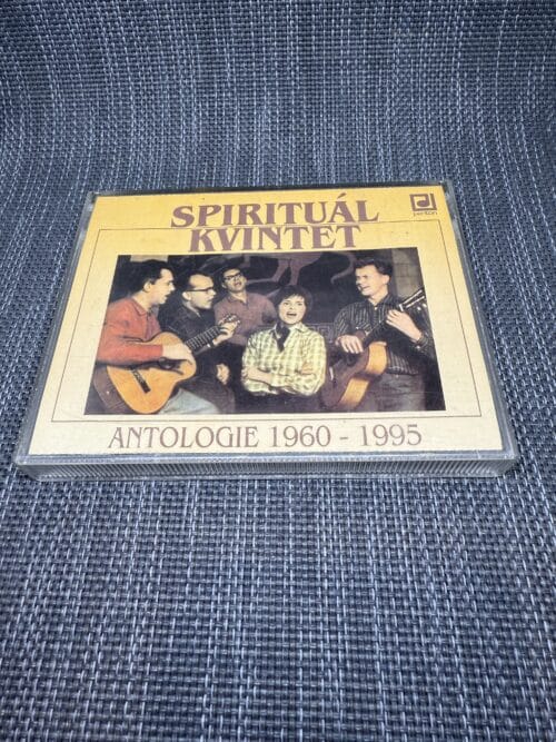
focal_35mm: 25
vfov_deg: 69.4
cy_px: 371
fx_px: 536
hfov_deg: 54.9
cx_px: 278
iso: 64
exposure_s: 1/99
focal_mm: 2.22
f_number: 2.2
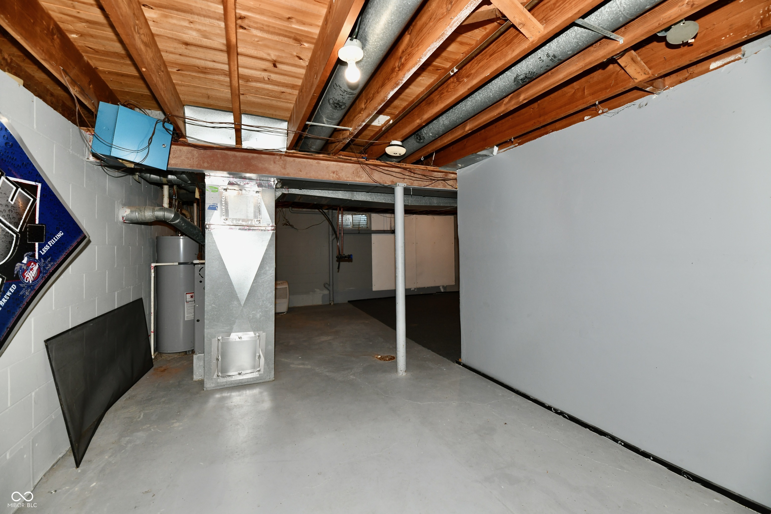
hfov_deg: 104.3
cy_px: 257
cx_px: 386
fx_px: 300
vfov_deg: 81.2
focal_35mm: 14
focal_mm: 14
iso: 640
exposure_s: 1/60
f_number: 6.3
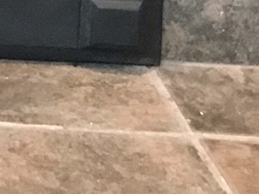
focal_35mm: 194
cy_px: -432
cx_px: -405
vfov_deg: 6.8
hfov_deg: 9.0
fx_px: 1451
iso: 125
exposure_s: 1/4
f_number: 1.8
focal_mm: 3.99
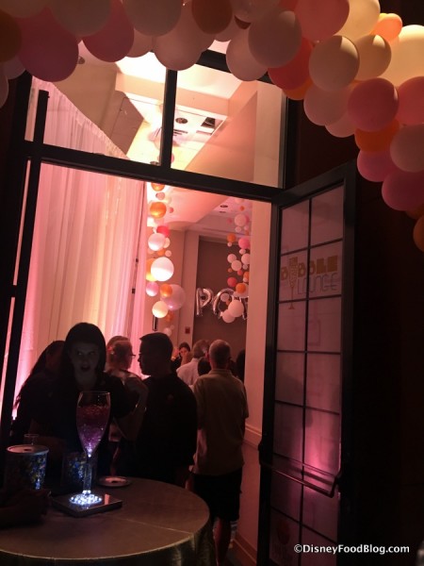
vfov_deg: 61.7
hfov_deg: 48.2
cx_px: 212
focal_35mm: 29
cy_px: 283
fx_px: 474
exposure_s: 1/15
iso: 64
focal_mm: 4.15
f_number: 2.2
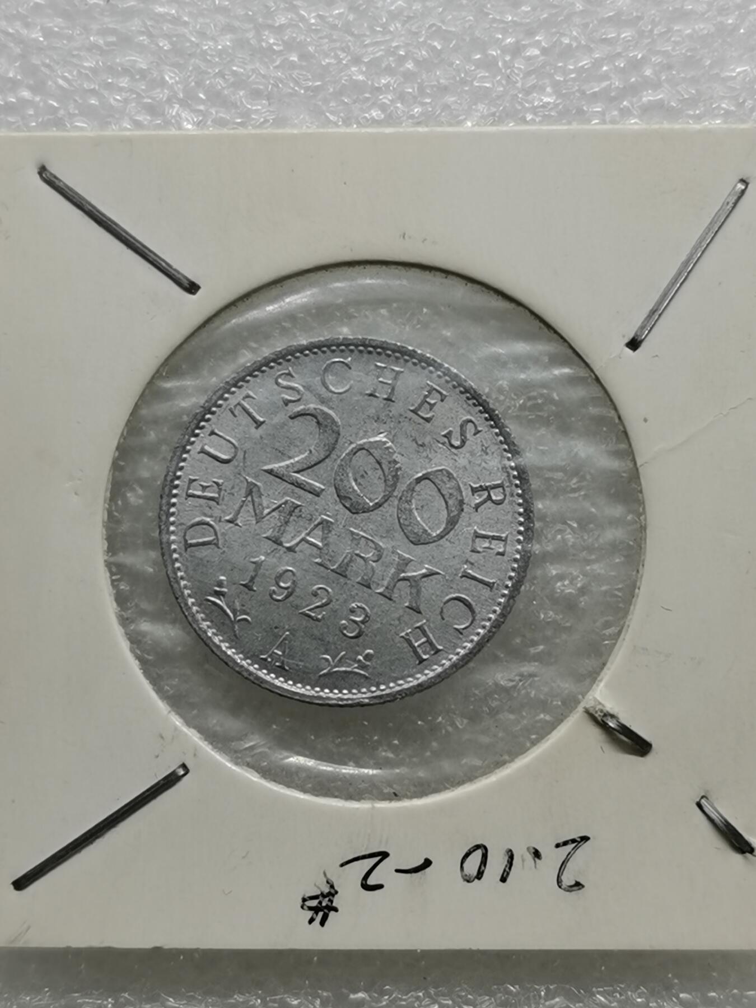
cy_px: 504
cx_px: 378
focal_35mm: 82
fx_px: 2388
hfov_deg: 18.0
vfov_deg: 23.8
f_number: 1.6
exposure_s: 1/132
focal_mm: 5.56
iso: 50
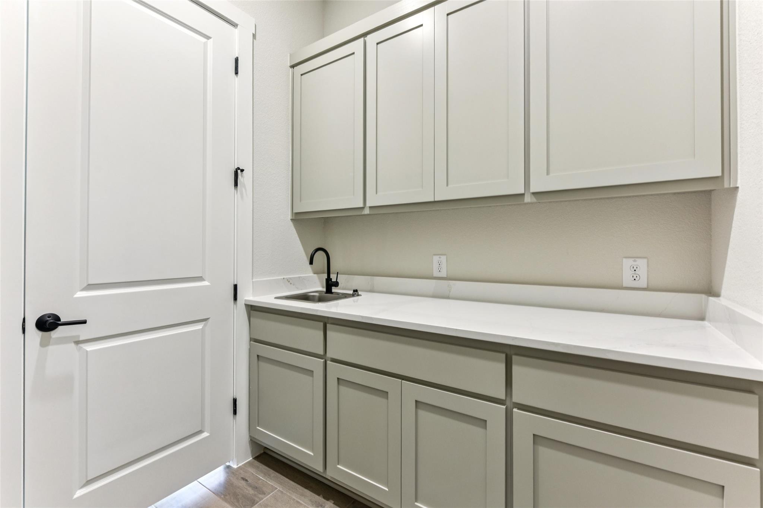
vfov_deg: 81.2
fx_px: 297
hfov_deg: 104.3
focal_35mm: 14
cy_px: 254
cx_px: 382
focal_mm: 14
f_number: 8
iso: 400
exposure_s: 1/6
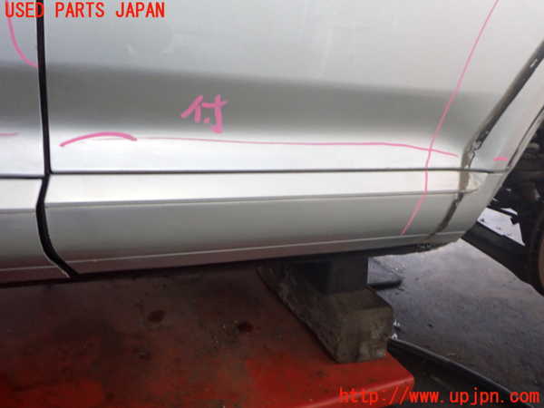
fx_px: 471
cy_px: 204
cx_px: 272
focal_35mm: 30
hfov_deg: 60.0
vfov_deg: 46.8
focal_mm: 5.4
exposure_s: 1/30
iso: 640
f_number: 2.3
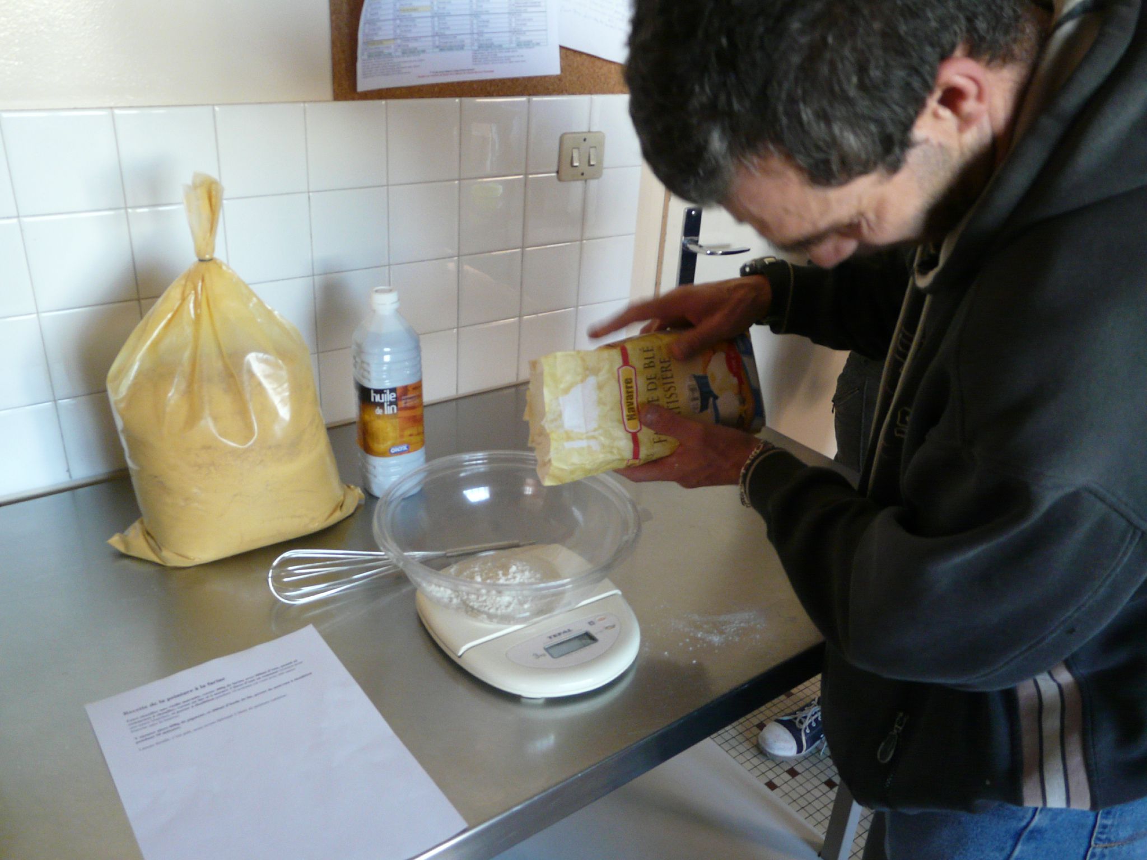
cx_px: 574
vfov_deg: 49.7
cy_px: 430
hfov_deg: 63.4
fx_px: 928
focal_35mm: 28
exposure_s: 1/30
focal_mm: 4.6
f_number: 2.8
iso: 200
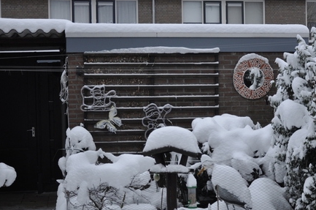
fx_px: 692
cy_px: 111
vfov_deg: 17.2
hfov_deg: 25.6
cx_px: 215
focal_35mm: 79
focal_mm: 38
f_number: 4.5
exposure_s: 1/60
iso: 400
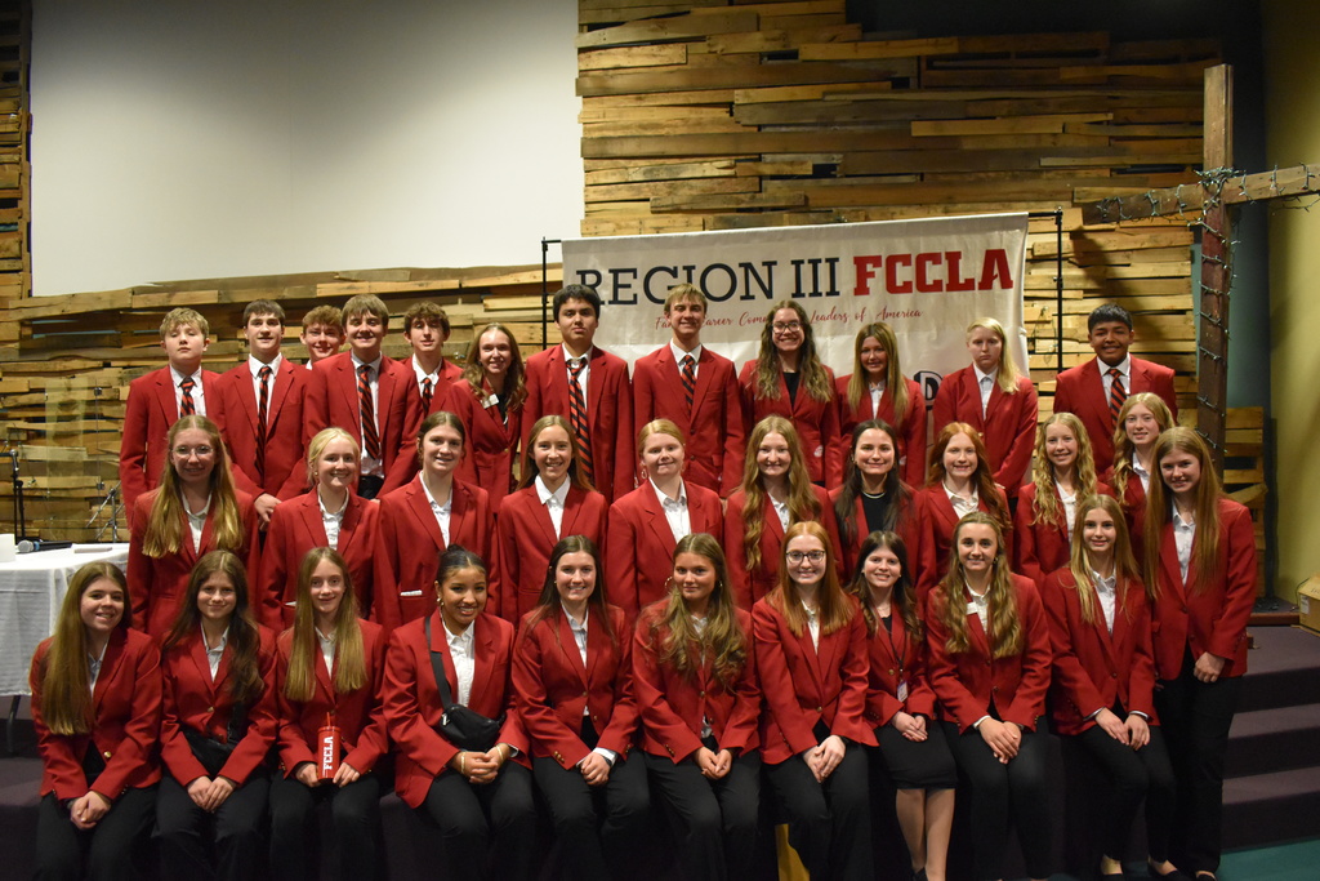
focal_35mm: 30
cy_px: 440
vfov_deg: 43.6
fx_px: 1100
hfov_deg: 61.9
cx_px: 660
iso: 3200
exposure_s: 1/50
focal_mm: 20
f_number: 3.5
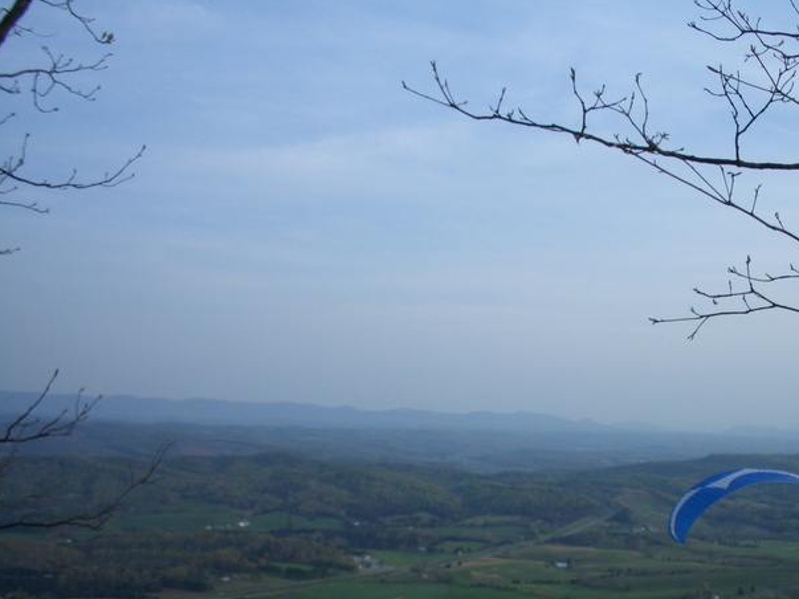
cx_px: 518
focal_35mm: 46
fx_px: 1062
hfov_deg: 40.8
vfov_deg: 31.4
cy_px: 368
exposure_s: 1/400
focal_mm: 5.8
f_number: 4.3
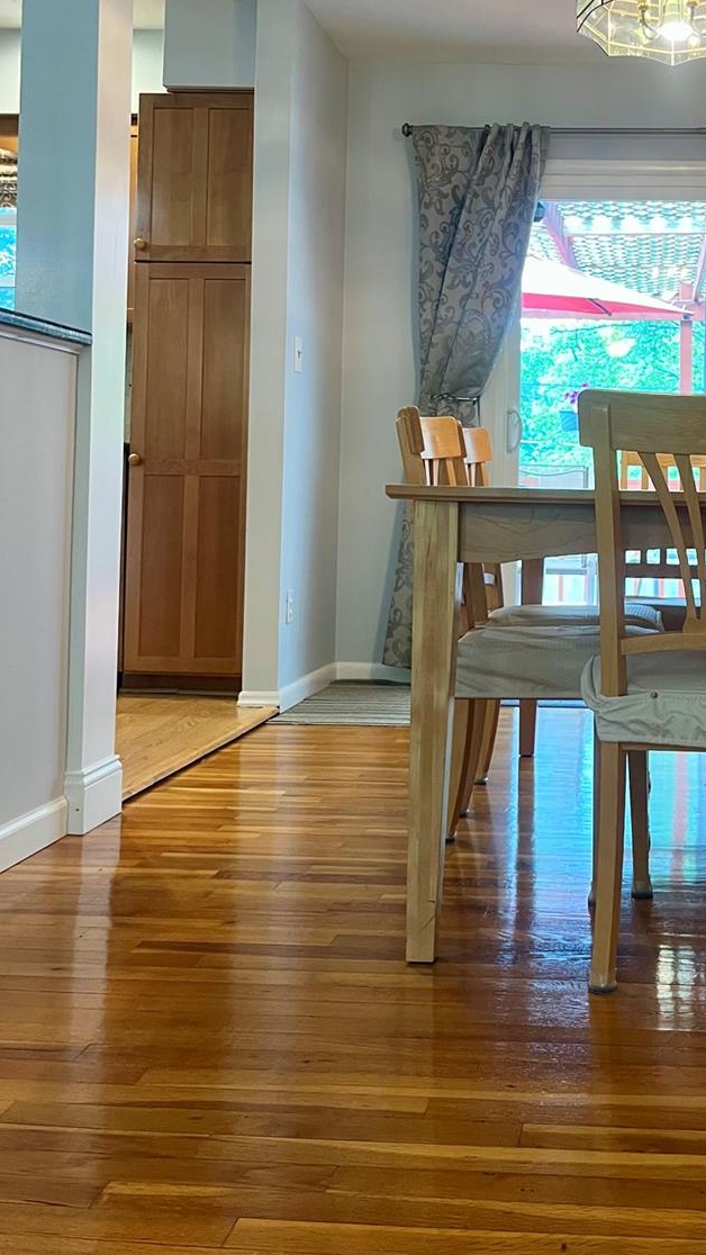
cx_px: 628
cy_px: 470
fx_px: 1298
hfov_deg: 29.3
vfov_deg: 51.1
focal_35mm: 39
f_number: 1.6
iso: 250
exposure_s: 1/60
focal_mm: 5.1
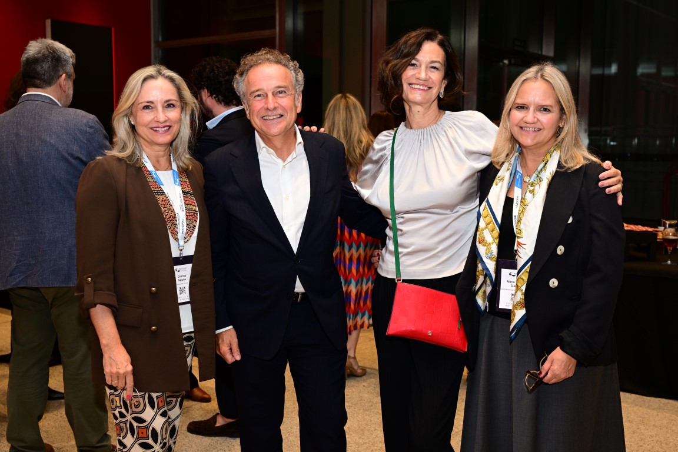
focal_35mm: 42
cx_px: 339
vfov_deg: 31.9
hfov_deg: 46.4
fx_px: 791
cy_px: 226
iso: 1250
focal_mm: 42
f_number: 5
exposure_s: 1/200
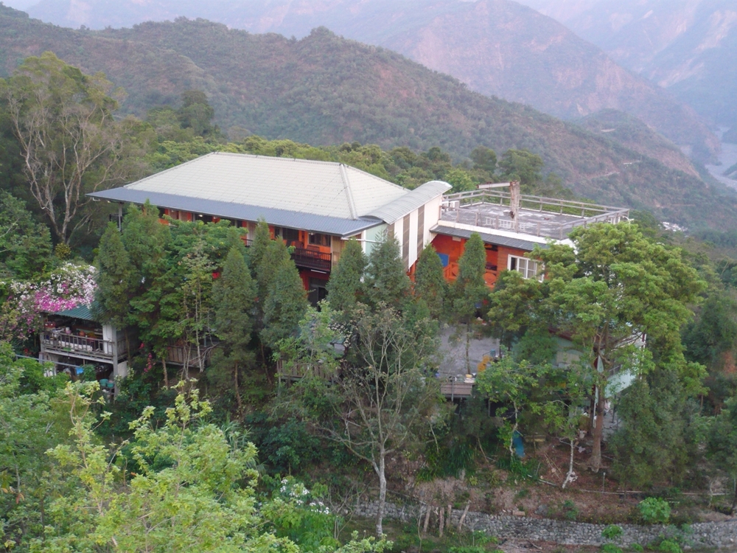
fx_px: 916
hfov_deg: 43.9
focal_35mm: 43
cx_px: 368
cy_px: 276
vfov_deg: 33.6
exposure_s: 1/40
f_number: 3.4
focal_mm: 7
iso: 250
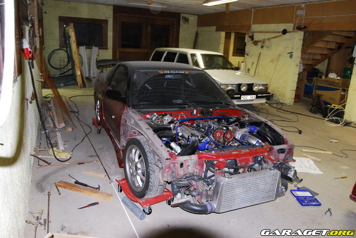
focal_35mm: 27
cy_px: 119
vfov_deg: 48.0
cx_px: 178
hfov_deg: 67.3
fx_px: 267
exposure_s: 1/10
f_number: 5.6
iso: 400
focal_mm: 18
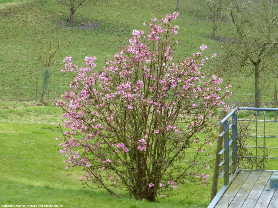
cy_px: 104
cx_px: 139
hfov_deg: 17.7
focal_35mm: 111
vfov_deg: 13.3
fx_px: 891
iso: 100
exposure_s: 1/80
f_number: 5.3
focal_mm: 18.2
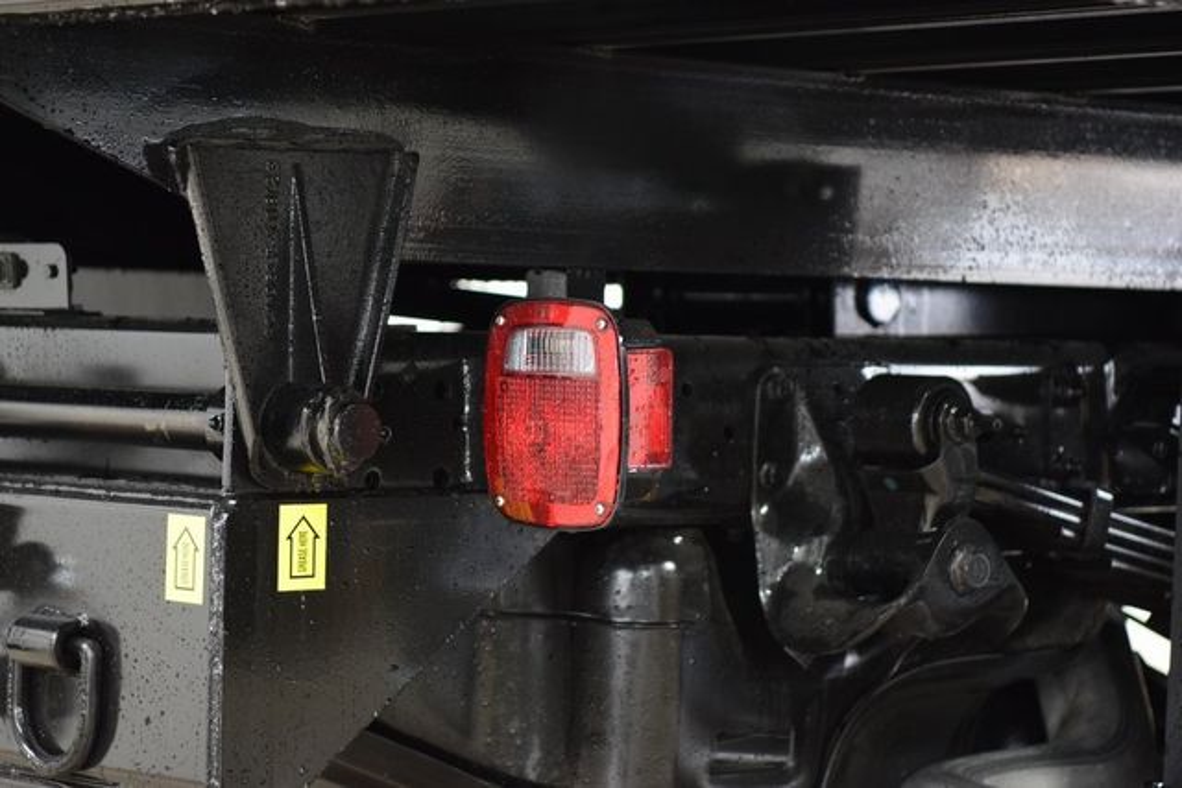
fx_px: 3448
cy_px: 394
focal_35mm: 105
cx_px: 591
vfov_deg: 13.0
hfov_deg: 19.5
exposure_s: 1/25
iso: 1600
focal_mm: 70
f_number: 2.8
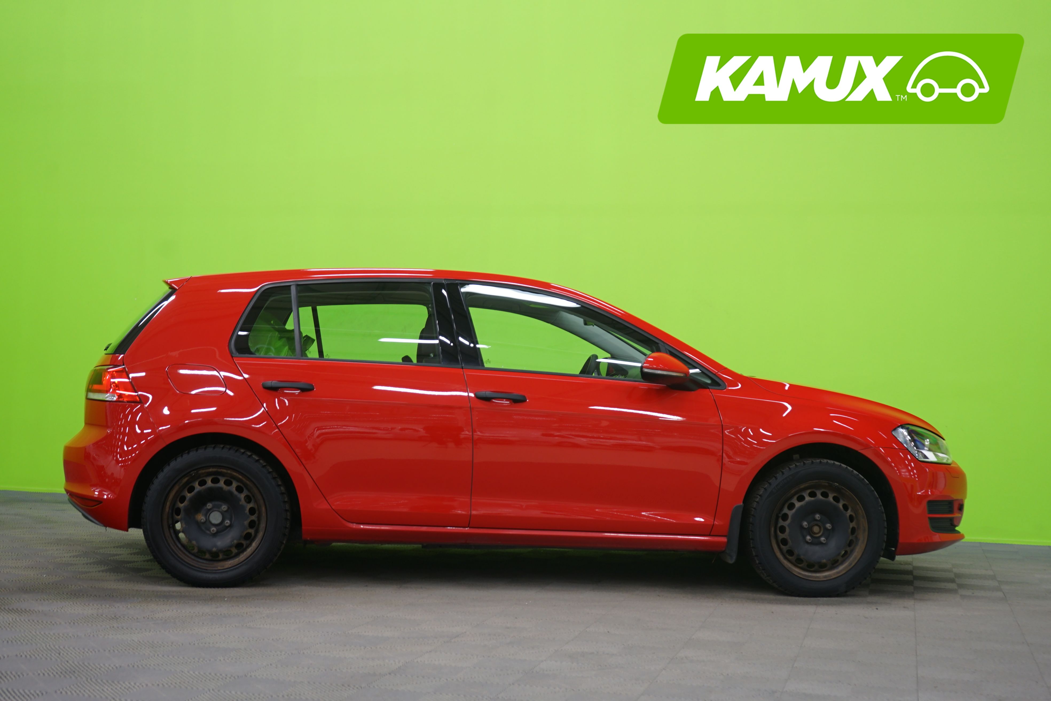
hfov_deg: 41.9
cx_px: 526
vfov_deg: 28.6
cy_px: 350
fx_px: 1372
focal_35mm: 47
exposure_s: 1/8
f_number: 4.5
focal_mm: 47
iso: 400
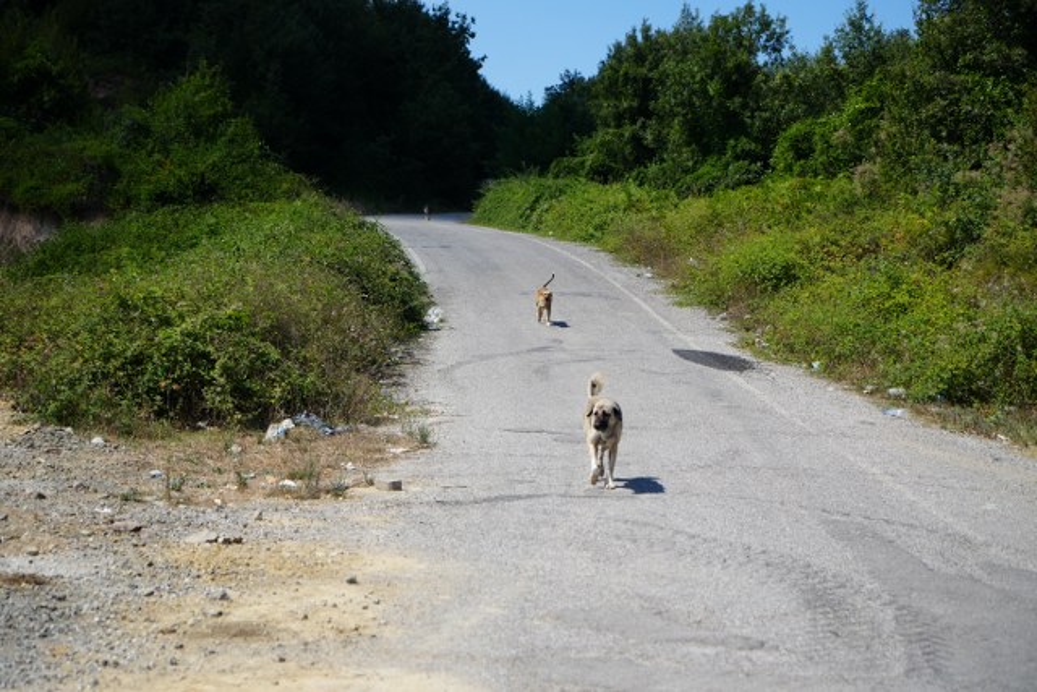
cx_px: 518
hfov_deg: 28.8
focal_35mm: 70
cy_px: 346
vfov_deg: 19.5
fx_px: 2017
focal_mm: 70
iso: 100
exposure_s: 1/800
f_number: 5
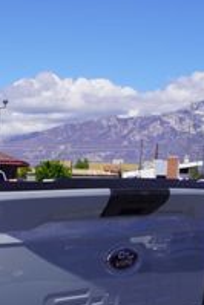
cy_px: 320
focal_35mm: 106
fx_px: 899
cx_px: -222
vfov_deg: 18.6
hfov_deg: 11.5
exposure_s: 1/200
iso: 100
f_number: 10
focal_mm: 22
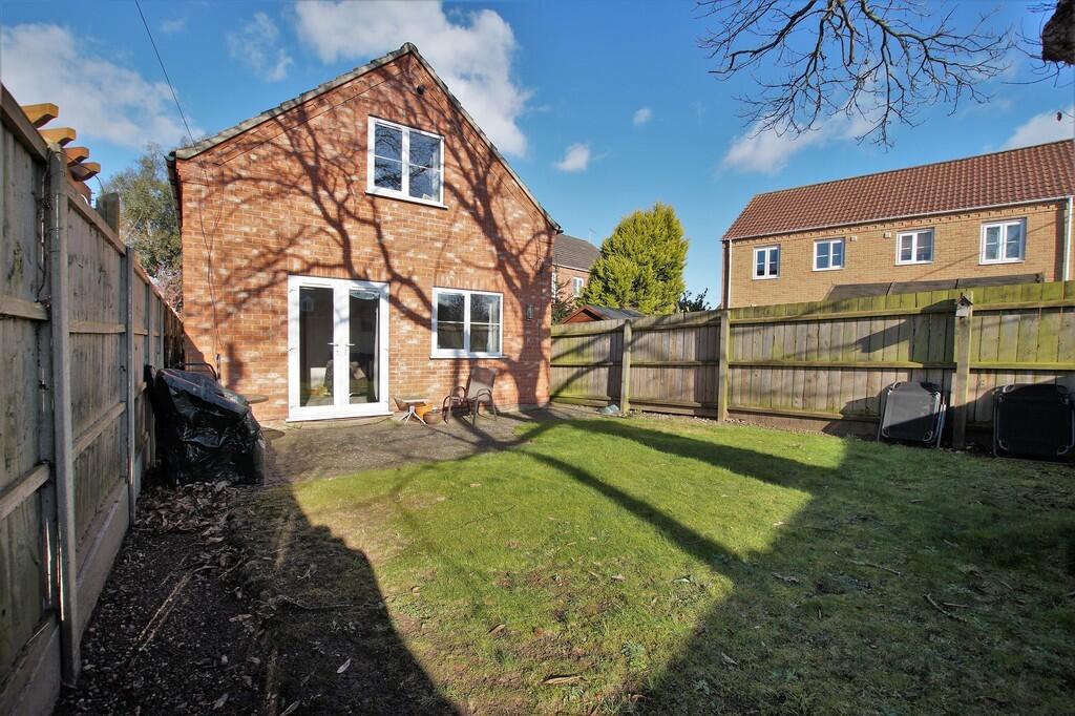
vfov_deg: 77.3
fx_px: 448
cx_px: 538
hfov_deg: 100.4
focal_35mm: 15
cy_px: 358
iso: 100
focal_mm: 10
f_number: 7.1
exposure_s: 1/200
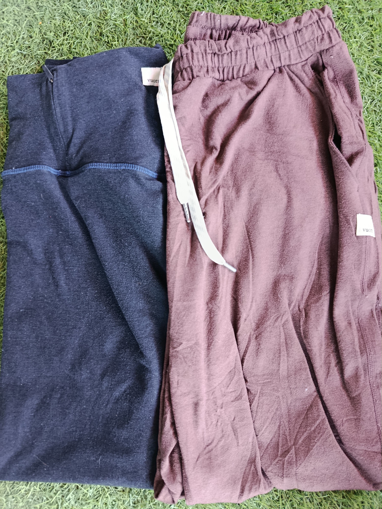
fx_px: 353
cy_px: 254
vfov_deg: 71.6
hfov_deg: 56.8
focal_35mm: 24
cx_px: 191
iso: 1271
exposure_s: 1/40
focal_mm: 5.24
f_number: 1.7
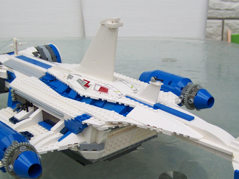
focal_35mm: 60
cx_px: 130
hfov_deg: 32.2
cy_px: 117
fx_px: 414
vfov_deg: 24.3
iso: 64
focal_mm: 6.3
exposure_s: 1/200
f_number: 2.8
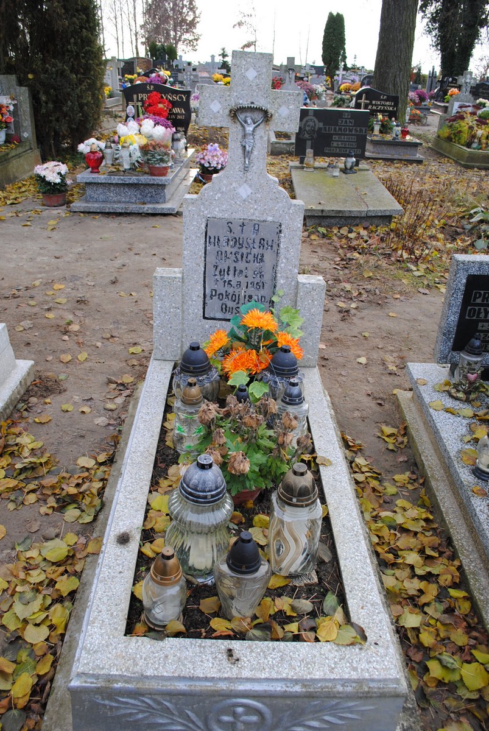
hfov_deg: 48.0
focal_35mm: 27
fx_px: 549
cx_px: 244
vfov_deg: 67.3
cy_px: 366
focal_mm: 18
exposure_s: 1/100
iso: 200
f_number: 5
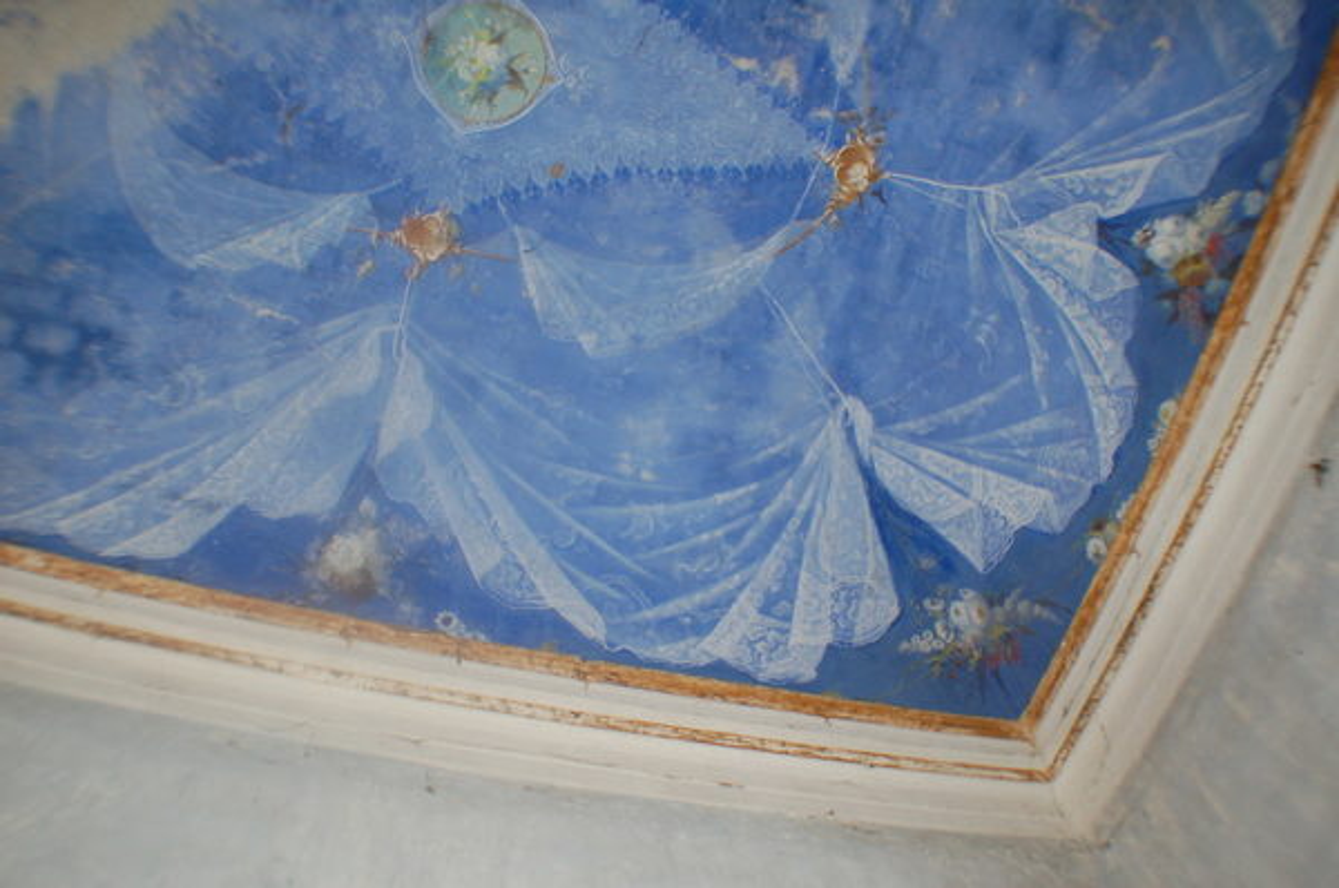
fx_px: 1337
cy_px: 444
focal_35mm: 36
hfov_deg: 53.2
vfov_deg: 36.8
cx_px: 670
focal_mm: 24
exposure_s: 1/60
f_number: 3
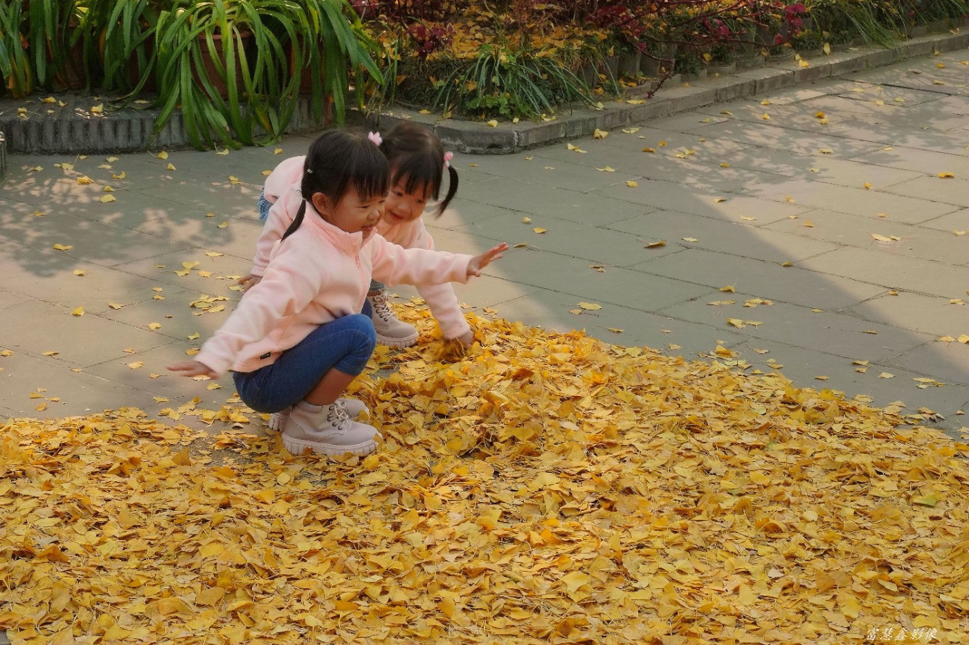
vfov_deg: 24.6
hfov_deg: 36.3
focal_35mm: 55
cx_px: 484
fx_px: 1480
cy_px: 322
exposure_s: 1/50
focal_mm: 55
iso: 100
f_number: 14
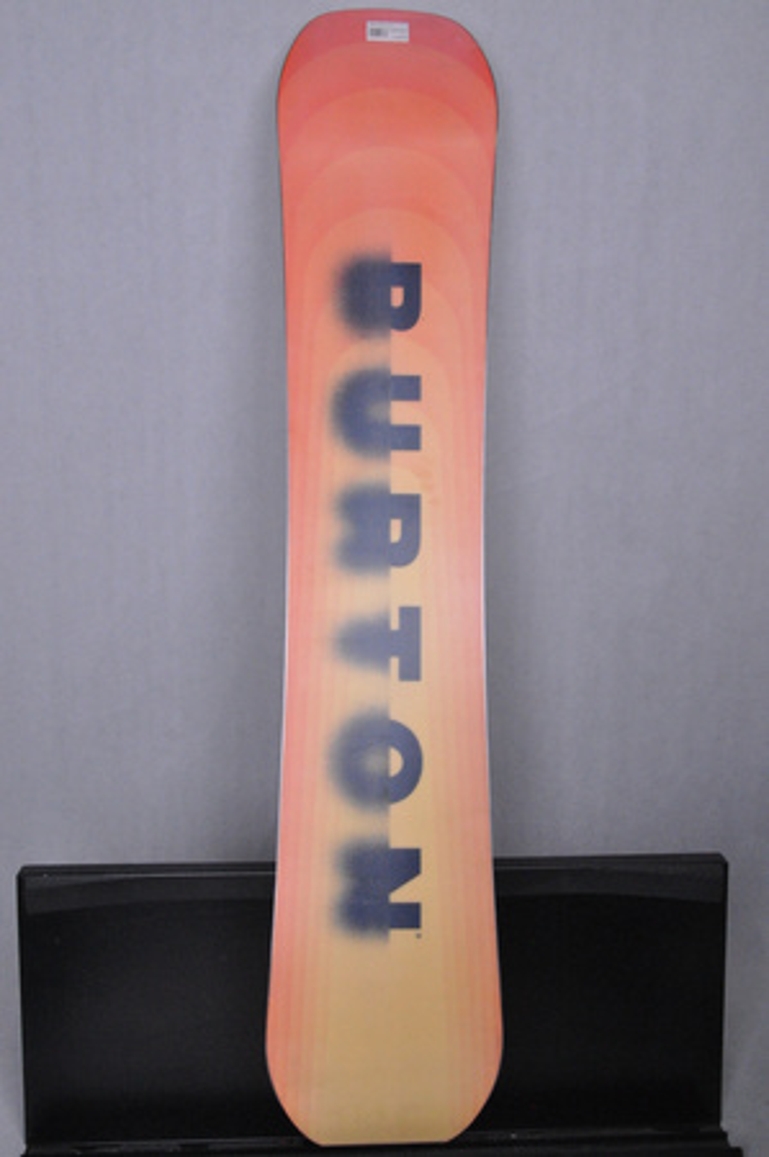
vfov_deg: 51.3
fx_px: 1204
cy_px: 578
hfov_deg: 35.4
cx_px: 384
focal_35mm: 38
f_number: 11
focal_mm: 25
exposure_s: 1/125
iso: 3200
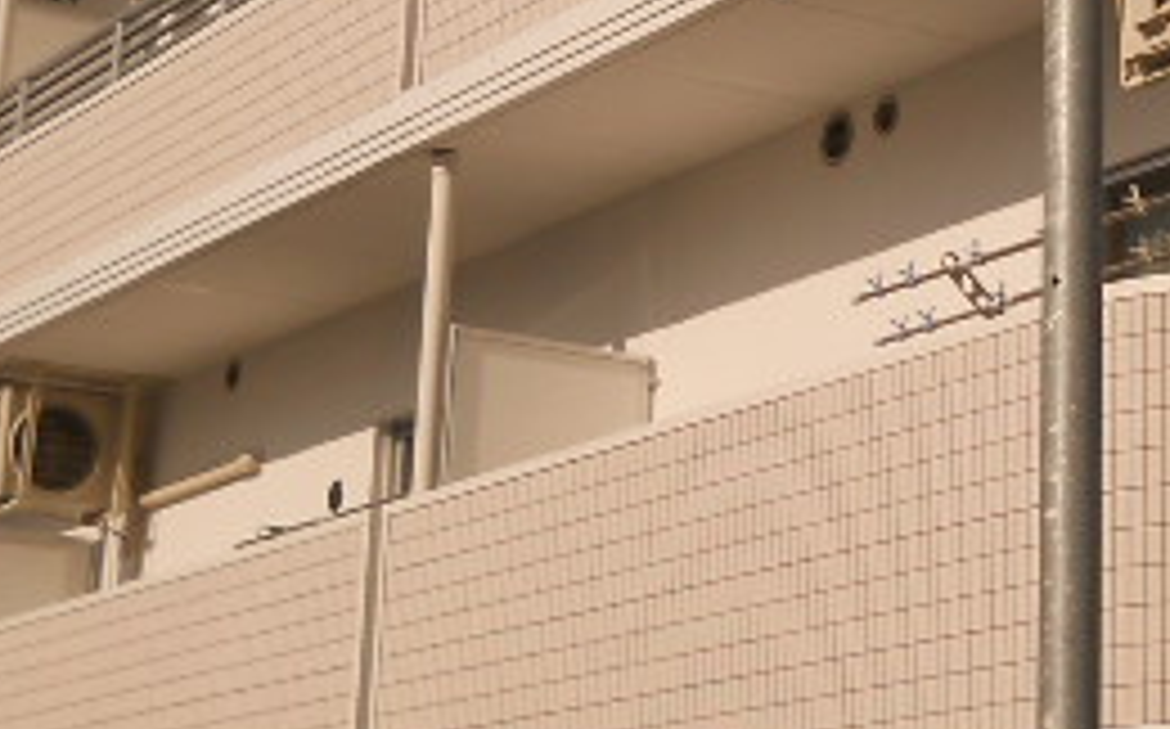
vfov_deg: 12.1
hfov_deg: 19.2
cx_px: 1008
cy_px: 112
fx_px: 3409
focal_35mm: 107
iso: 80
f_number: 5.5
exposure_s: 1/1000
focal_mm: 6.72
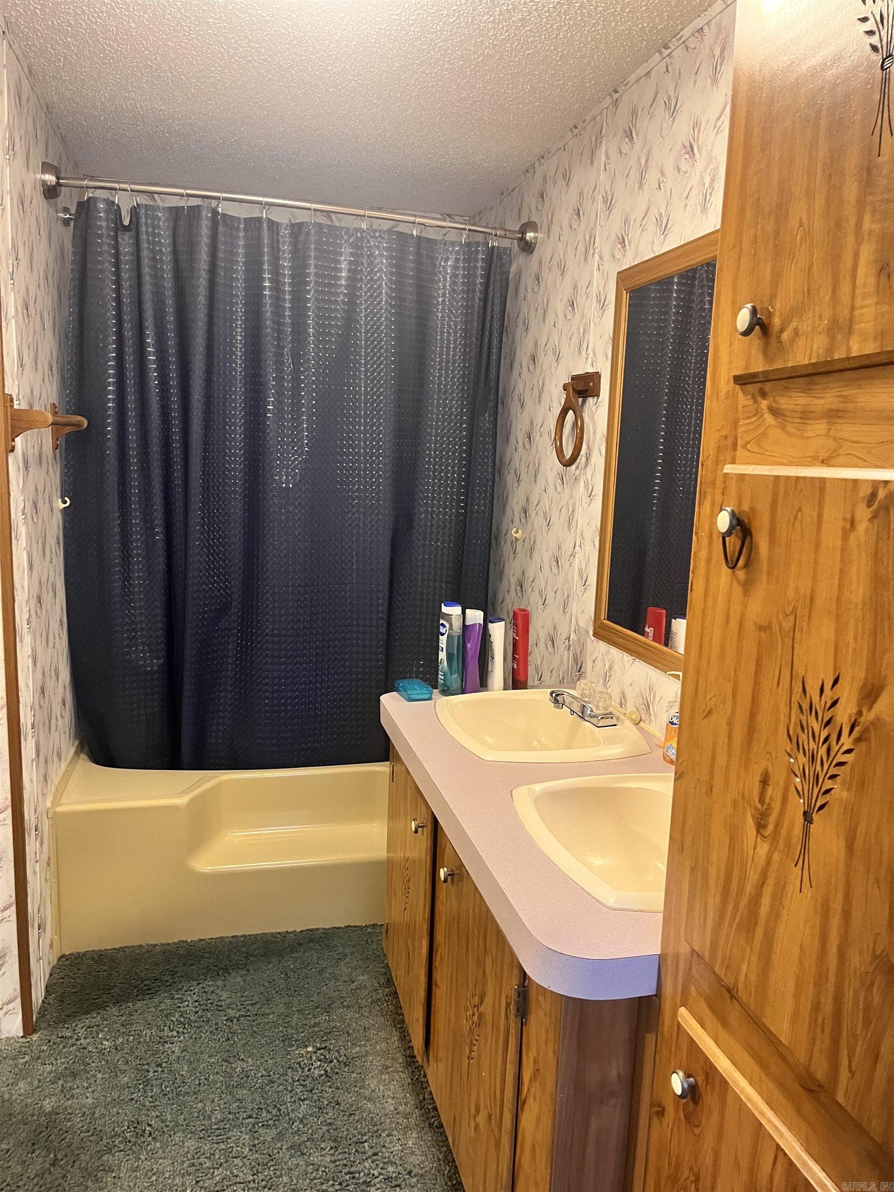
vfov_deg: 67.3
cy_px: 596
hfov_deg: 53.1
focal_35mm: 26
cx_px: 447
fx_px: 895
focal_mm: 5.1
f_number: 1.6
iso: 500
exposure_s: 1/60
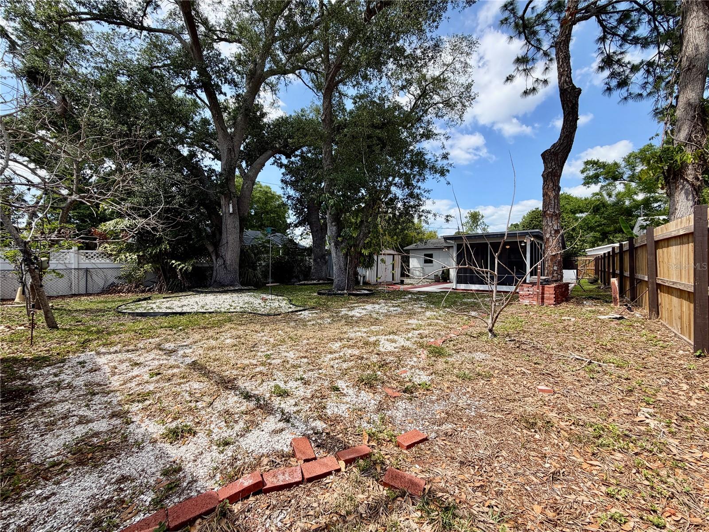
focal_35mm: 14
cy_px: 266
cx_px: 354
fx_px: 287
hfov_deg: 102.1
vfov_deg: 85.7
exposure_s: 1/770
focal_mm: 2.22
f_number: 2.2
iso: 32
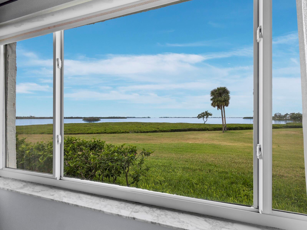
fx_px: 124
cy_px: 115
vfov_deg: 85.7
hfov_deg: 102.0
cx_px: 154
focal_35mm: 14
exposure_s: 1/80
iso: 400
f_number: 11
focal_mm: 7
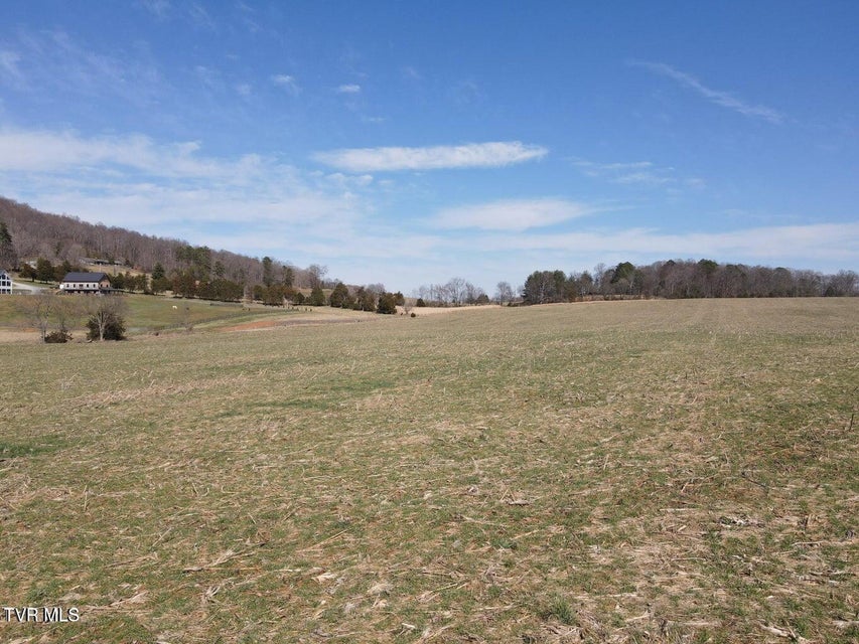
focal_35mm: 24
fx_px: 596
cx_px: 430
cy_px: 322
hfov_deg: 71.6
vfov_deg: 56.8
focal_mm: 4.5
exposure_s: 1/800
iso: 100
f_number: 2.8
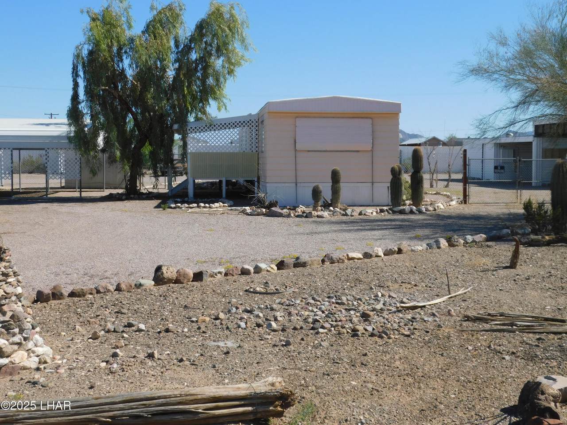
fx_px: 737
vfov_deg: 32.2
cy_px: 212
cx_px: 284
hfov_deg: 42.1
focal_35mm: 45
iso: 125
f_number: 3.7
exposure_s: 1/1250
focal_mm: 8
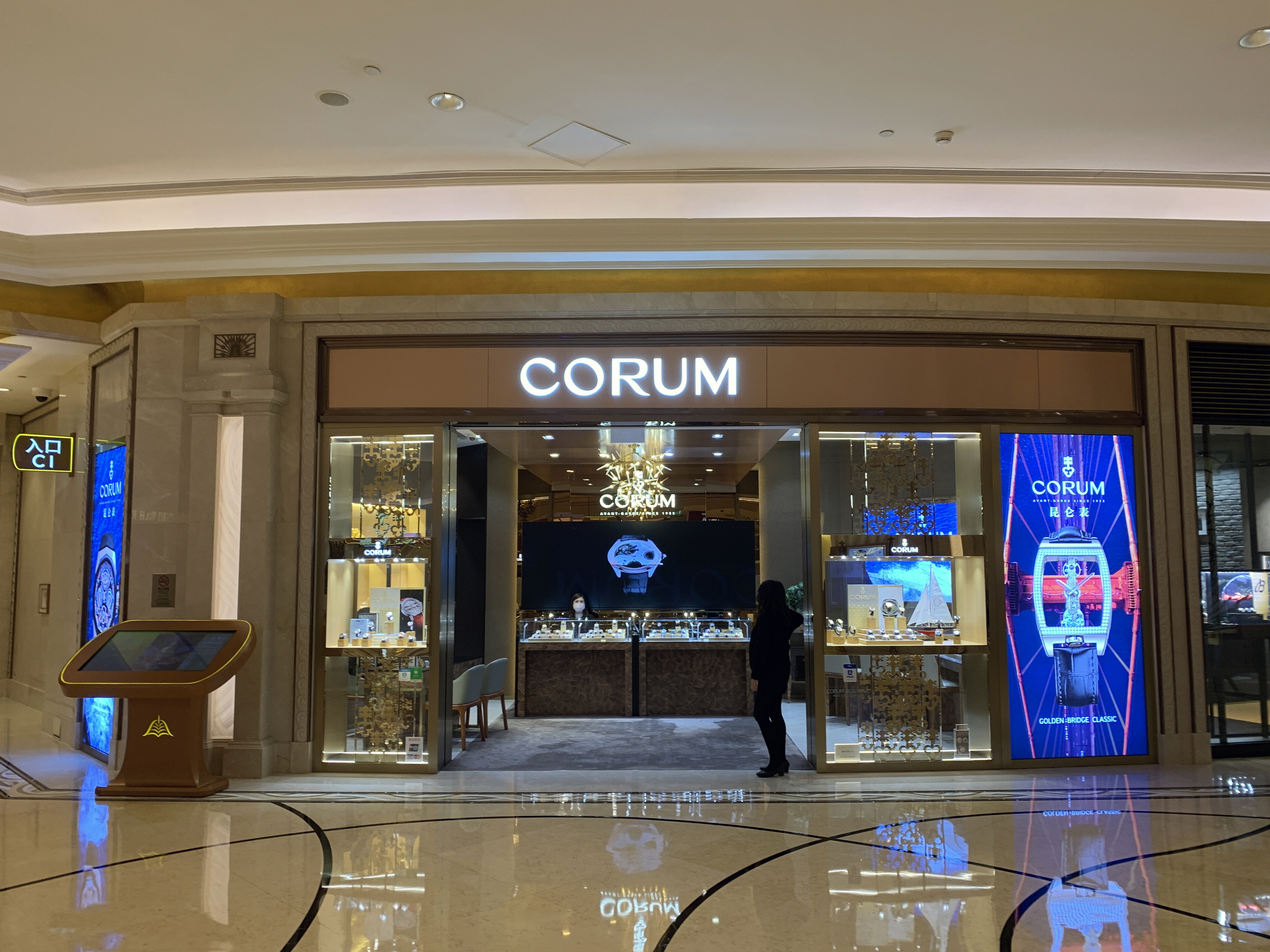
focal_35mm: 26
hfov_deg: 67.3
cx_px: 635
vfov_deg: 53.1
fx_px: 954
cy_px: 476
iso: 64
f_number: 1.8
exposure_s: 1/50
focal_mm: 4.25
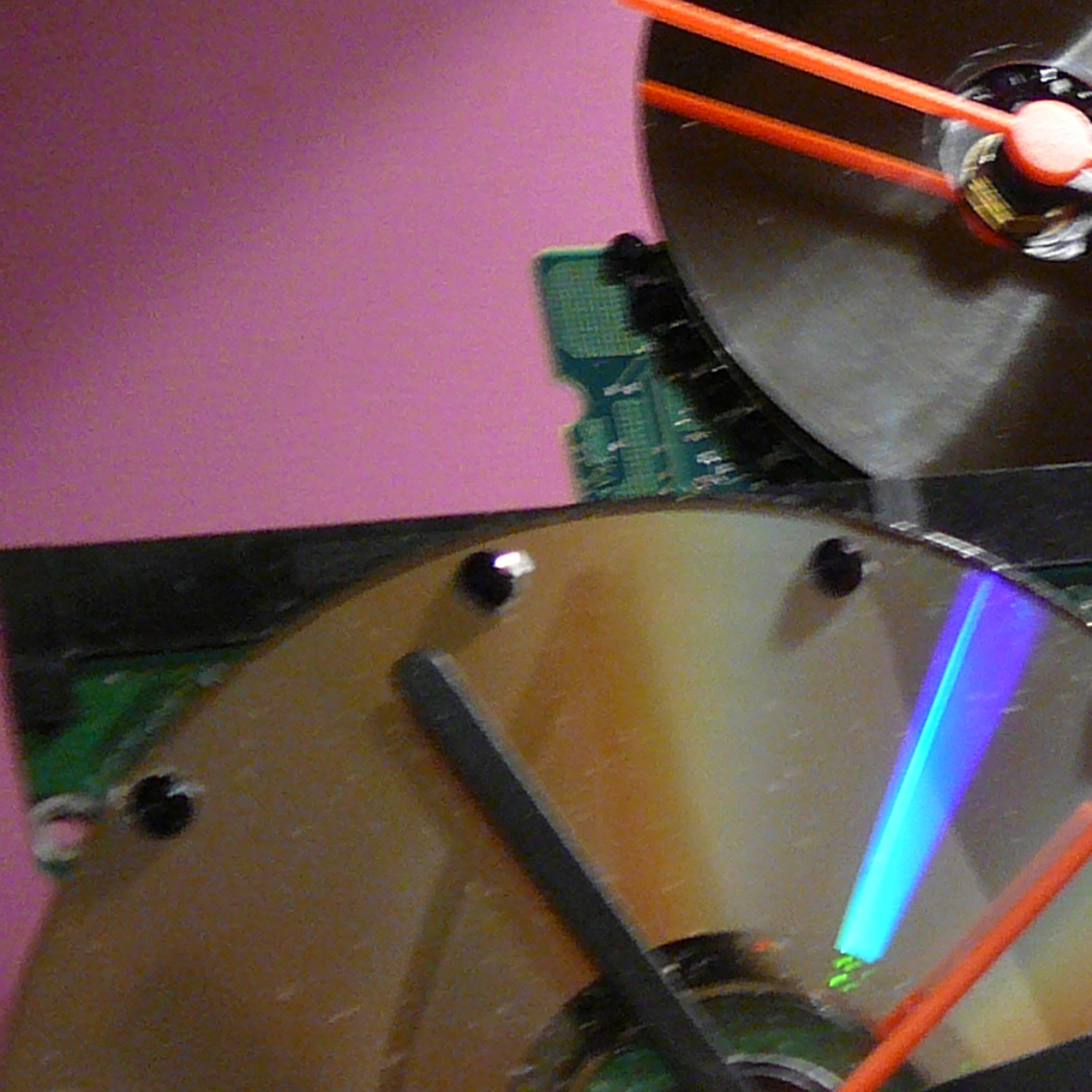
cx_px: 1397
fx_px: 3105
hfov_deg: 18.6
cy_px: 1038
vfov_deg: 19.5
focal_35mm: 87
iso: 200
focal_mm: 5.2
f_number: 2.8
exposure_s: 1/13
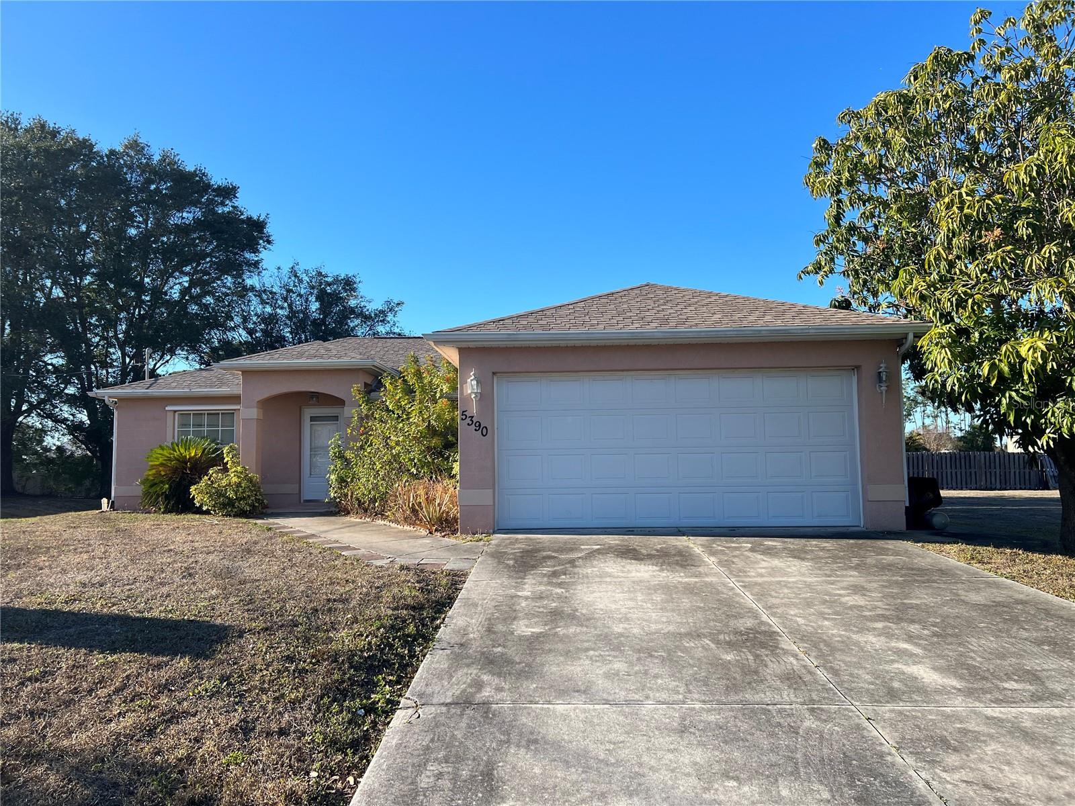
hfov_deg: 67.3
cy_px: 403
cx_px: 538
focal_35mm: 26
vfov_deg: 53.1
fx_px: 807
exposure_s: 1/2165
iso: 50
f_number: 1.5
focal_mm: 5.7
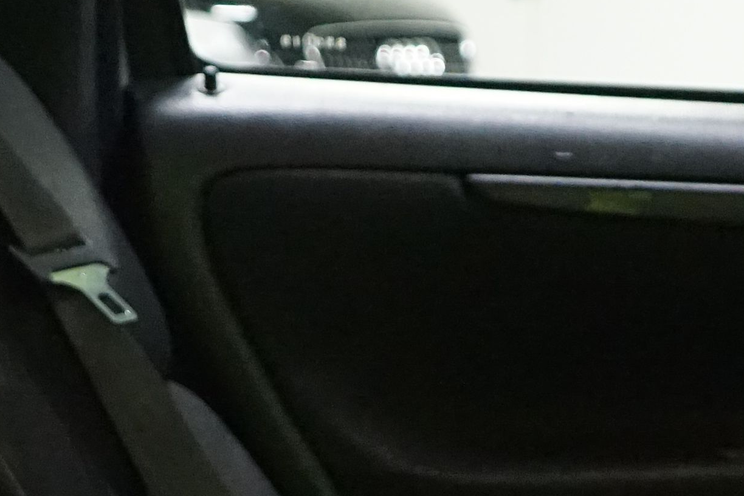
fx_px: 3038
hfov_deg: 13.7
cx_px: 757
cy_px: 839
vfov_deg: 9.0
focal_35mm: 147
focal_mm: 30
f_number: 3.5
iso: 6400
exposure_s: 1/160
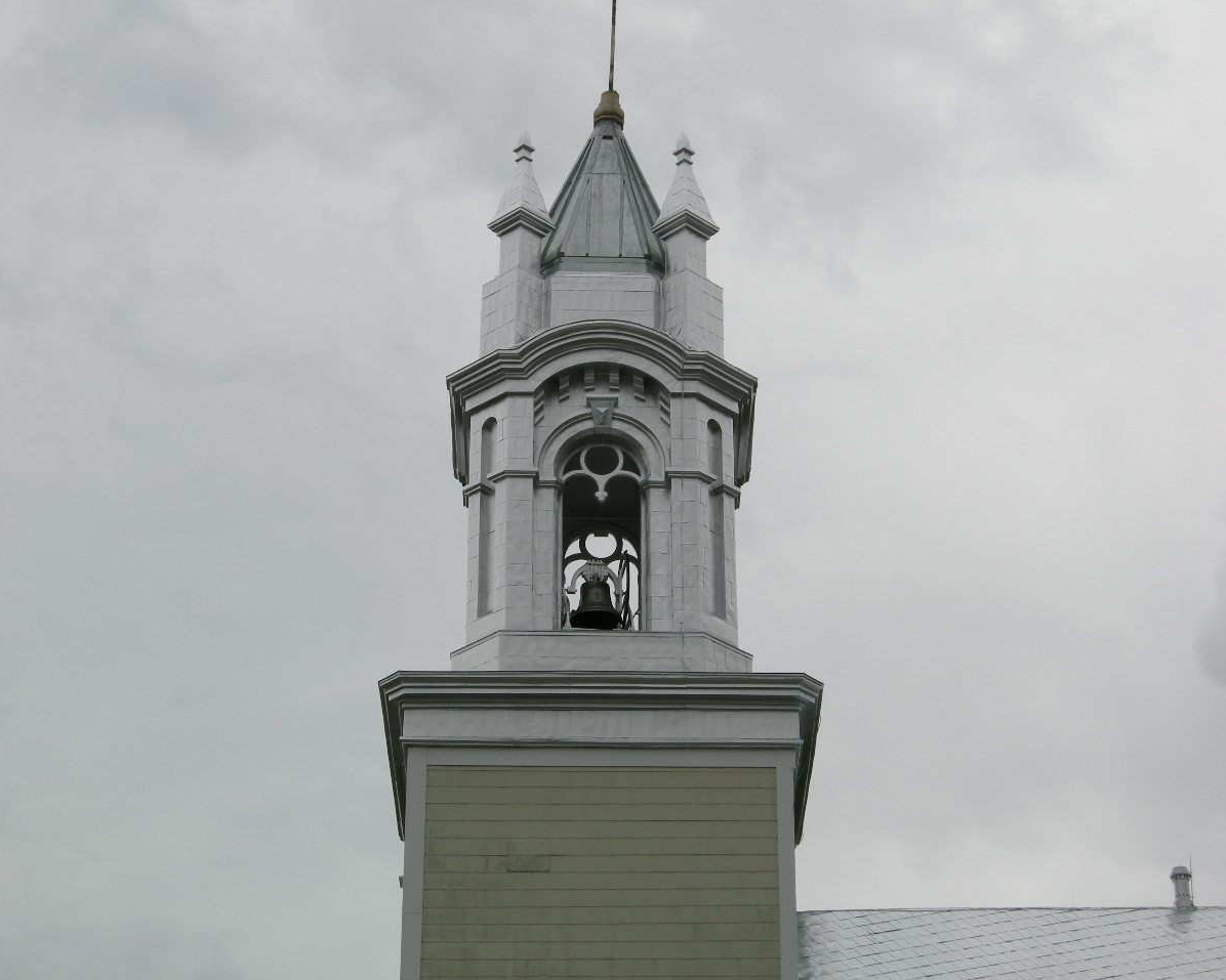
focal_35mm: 93
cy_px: 489
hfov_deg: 20.6
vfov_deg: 16.5
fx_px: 3375
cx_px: 594
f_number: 5.3
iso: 64
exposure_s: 1/214
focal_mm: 18.6
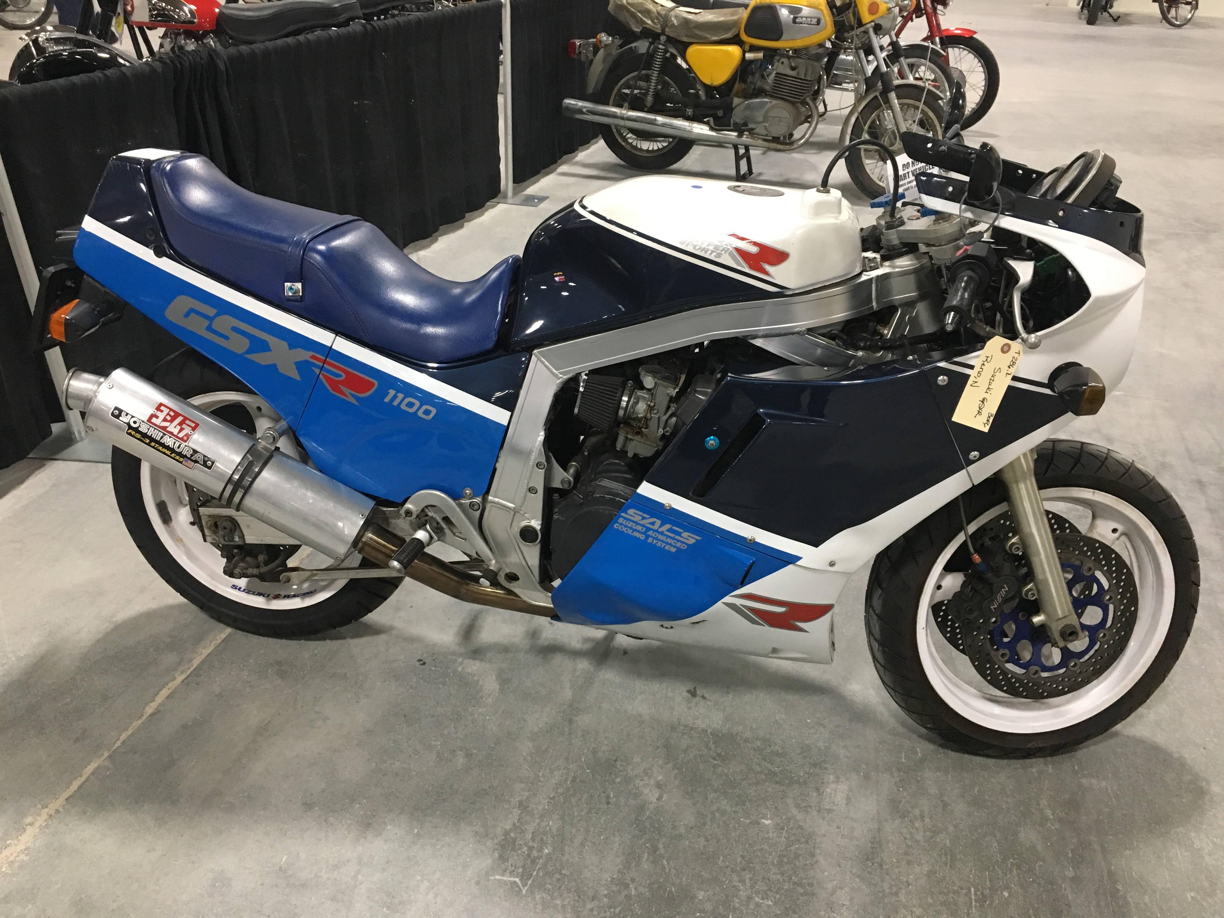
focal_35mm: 29
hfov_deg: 61.7
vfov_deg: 48.2
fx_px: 1025
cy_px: 459
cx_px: 612
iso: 160
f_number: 2.2
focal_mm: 4.15
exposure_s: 1/30
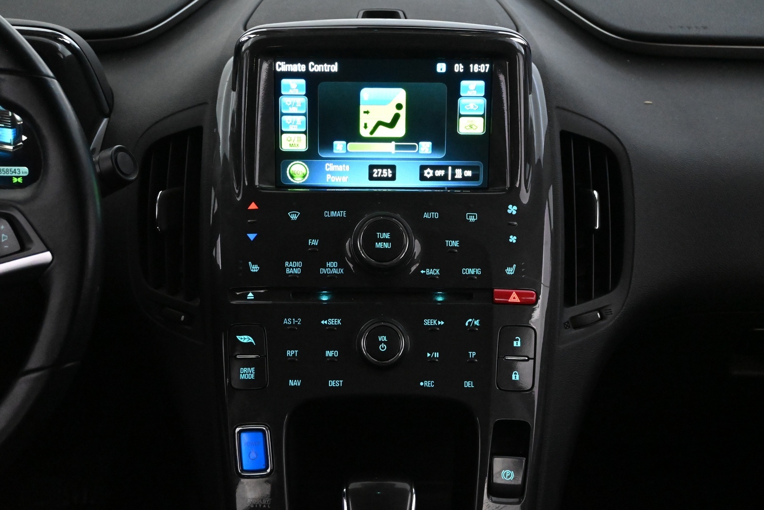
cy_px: 255
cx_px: 382
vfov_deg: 25.8
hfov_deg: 37.9
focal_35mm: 52
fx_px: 1114
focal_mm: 35
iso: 8000
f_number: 5.3
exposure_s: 1/60
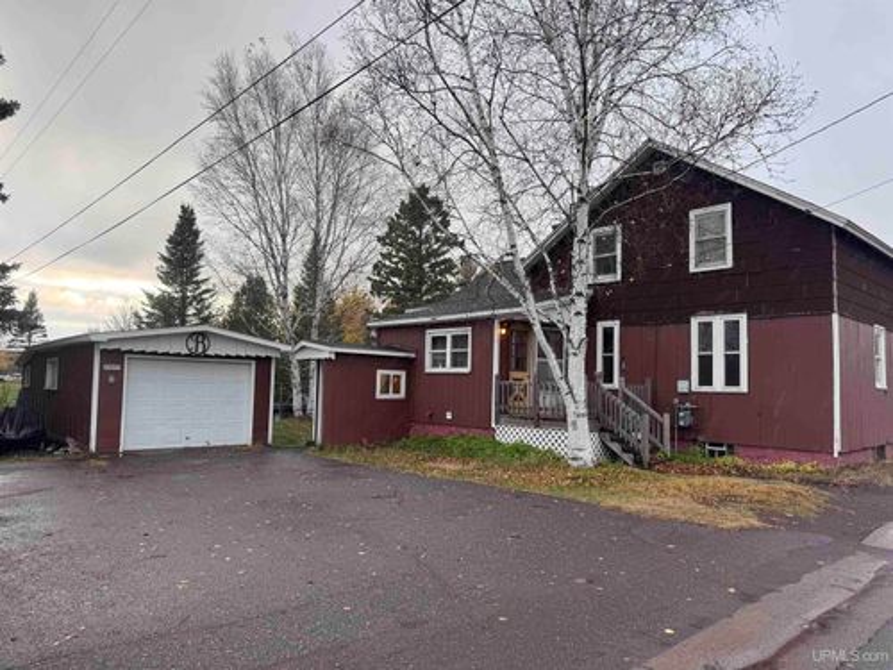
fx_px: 619
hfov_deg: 71.6
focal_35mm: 24
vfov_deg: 56.8
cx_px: 446
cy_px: 335
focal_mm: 6.76
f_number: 1.78
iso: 64
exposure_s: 1/184
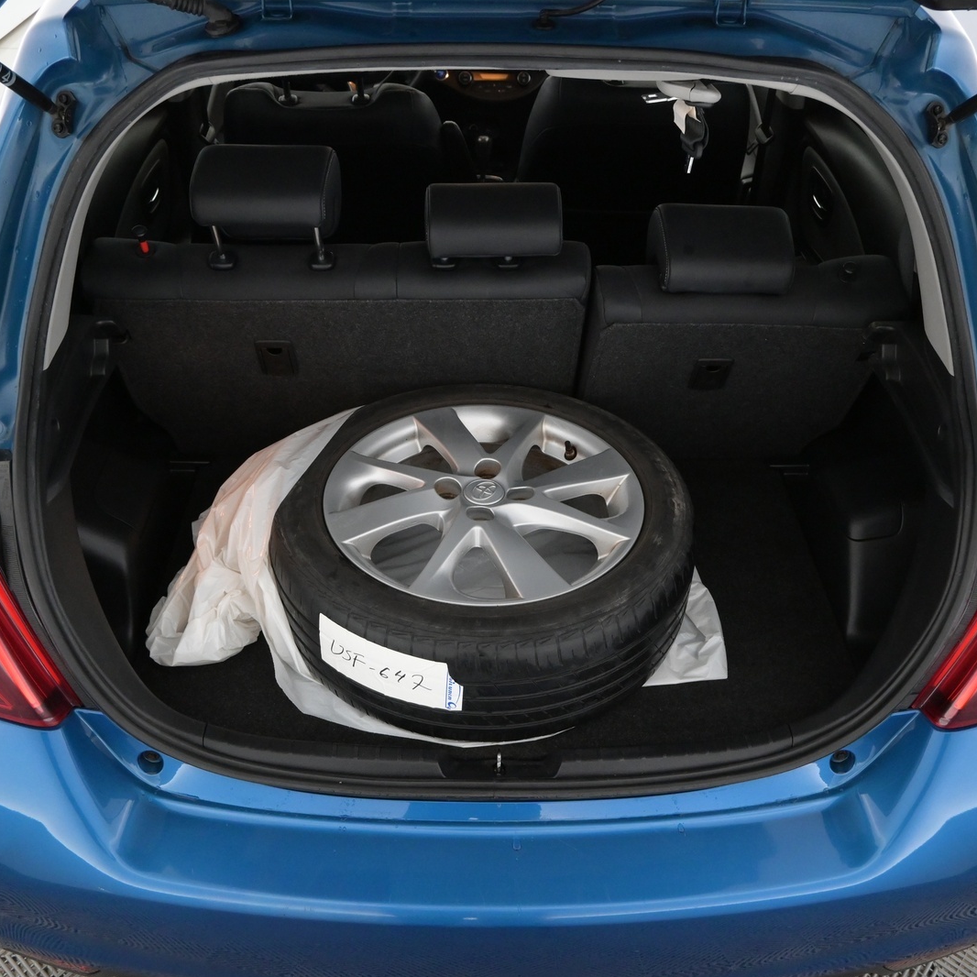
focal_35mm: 31
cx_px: 488
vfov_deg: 52.5
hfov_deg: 52.5
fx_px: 990
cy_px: 494
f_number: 4.5
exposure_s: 1/80
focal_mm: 16
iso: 2500
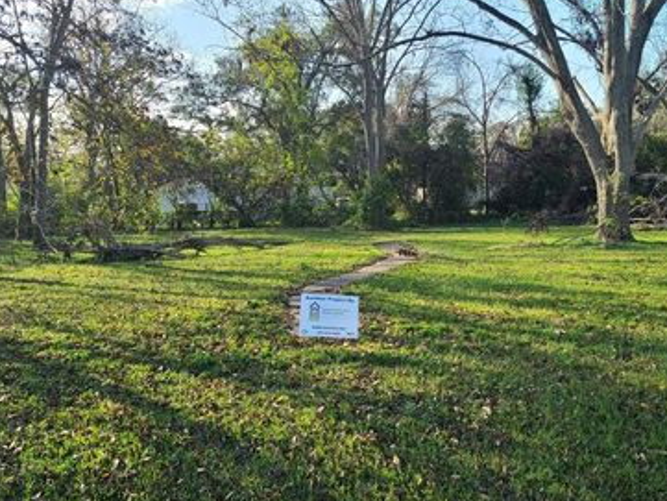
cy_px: 262
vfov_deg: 39.7
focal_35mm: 36
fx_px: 694
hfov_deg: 51.1
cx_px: 388
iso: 40
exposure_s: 1/655
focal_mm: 5.4
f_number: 1.8
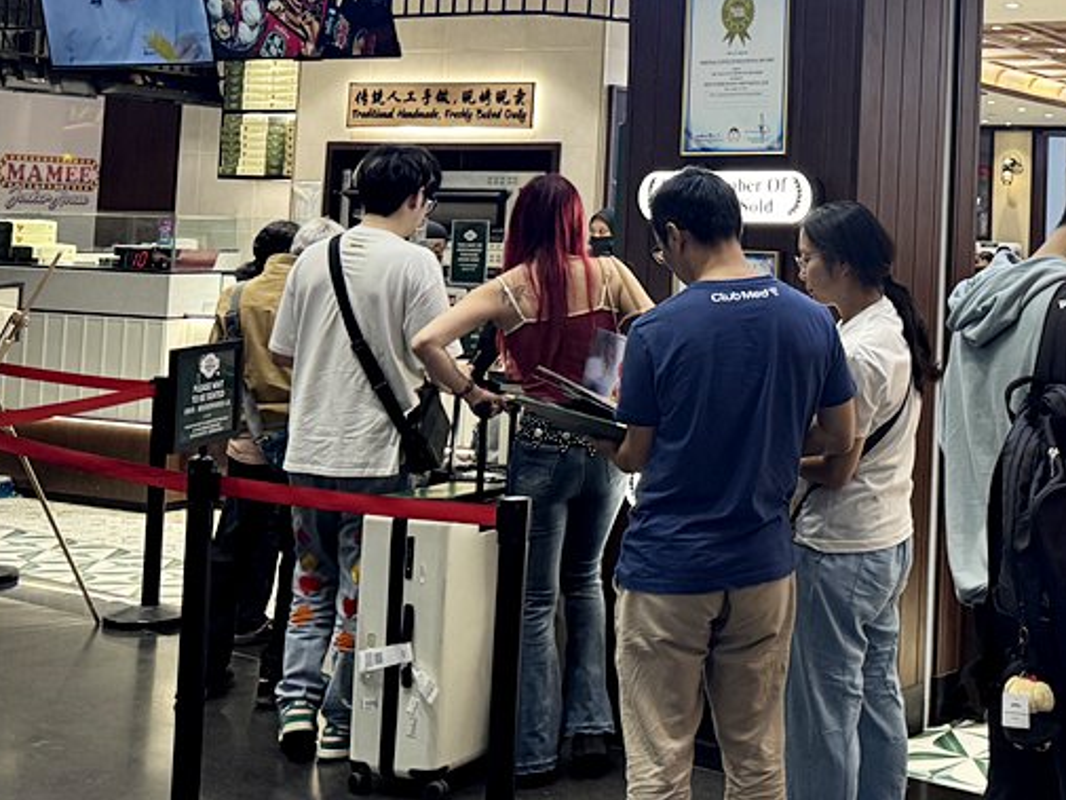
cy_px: 63
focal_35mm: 57
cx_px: 1045
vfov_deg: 24.8
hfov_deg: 31.4
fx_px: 1756
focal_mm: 6.76
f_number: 1.78
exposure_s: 1/100
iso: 125
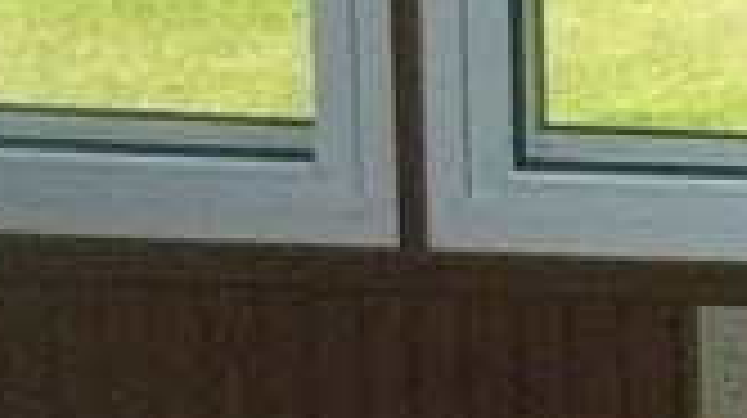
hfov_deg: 8.2
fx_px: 4650
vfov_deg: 5.0
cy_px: -485
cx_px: 2020
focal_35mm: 235
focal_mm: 5.8
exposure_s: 1/800
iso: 400
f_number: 2.8
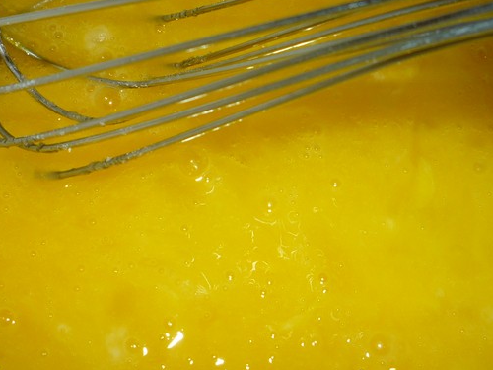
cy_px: 163
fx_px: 684
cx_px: 211
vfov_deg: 30.2
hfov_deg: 39.6
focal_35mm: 48
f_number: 4
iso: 100
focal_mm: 5.2
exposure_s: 1/30
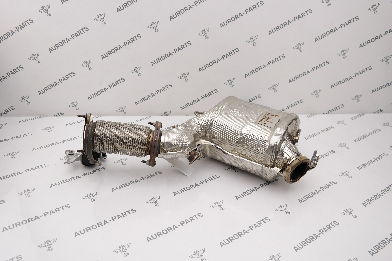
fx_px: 327
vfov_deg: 43.6
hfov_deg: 61.9
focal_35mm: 30
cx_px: 196
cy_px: 130
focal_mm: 20
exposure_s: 1/100
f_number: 4
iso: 100
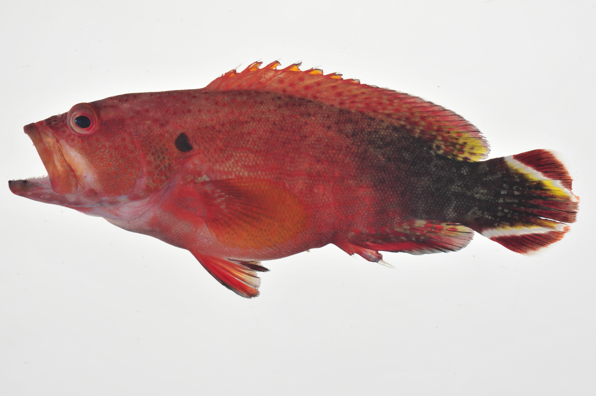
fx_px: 2604
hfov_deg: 13.1
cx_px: 298
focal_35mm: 158
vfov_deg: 8.7
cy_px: 198
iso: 200
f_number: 22
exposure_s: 1/60
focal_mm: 105
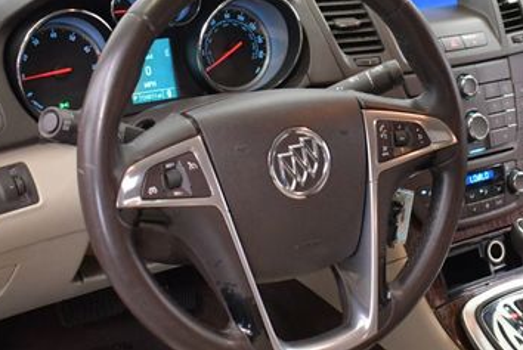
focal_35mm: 65
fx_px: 945
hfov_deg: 30.5
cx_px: 381
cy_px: 124
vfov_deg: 20.9
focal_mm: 18
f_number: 3.5
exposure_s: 1/125
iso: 3200
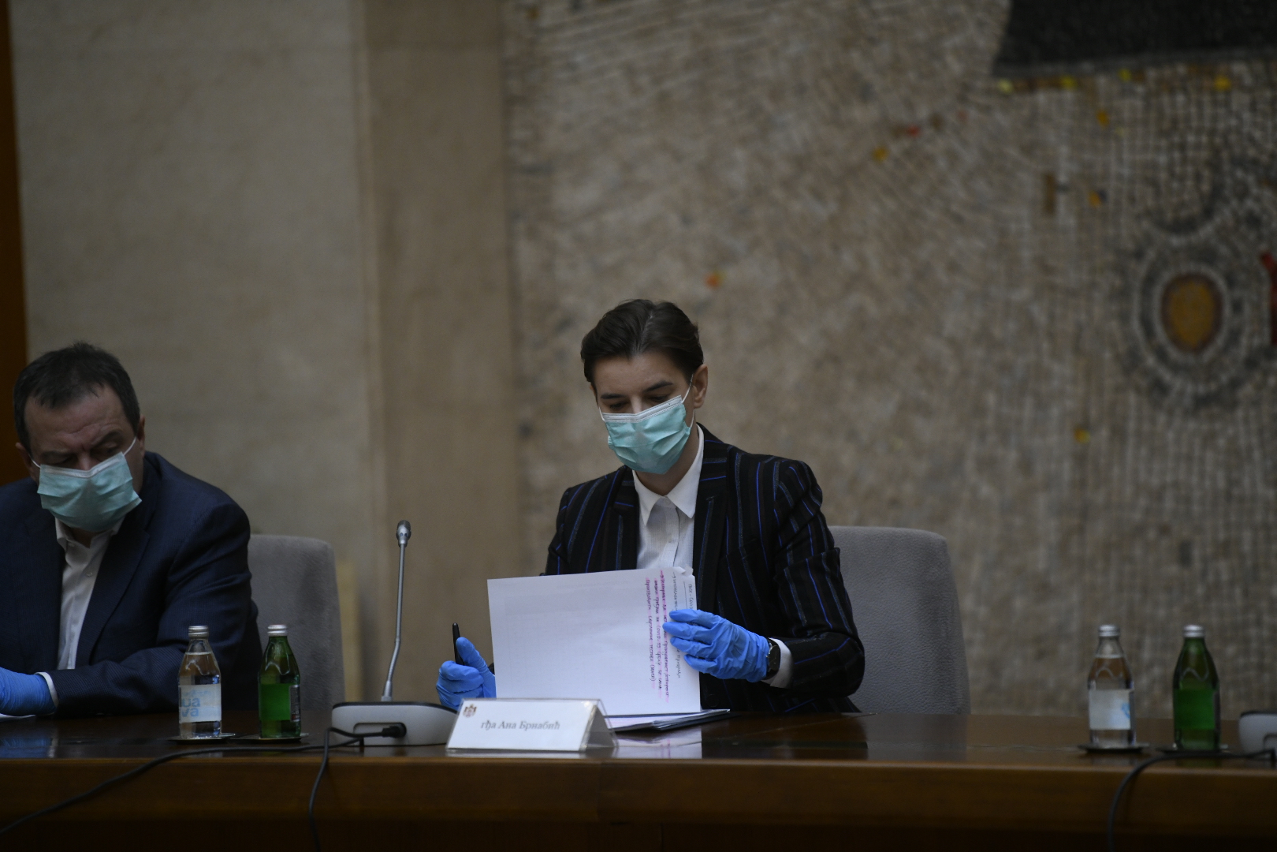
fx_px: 7094
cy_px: 426
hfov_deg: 10.3
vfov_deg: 6.9
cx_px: 638
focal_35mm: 200
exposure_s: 1/250
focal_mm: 200
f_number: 2.8
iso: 2000
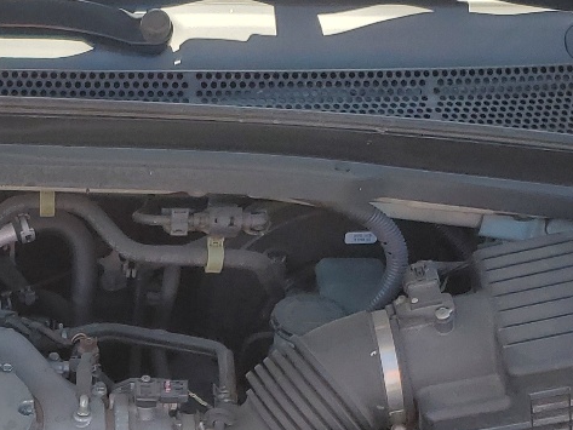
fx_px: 1457
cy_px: 550
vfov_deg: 16.0
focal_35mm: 88
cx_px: -33
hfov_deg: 21.3
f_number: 1.5
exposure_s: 1/714
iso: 50
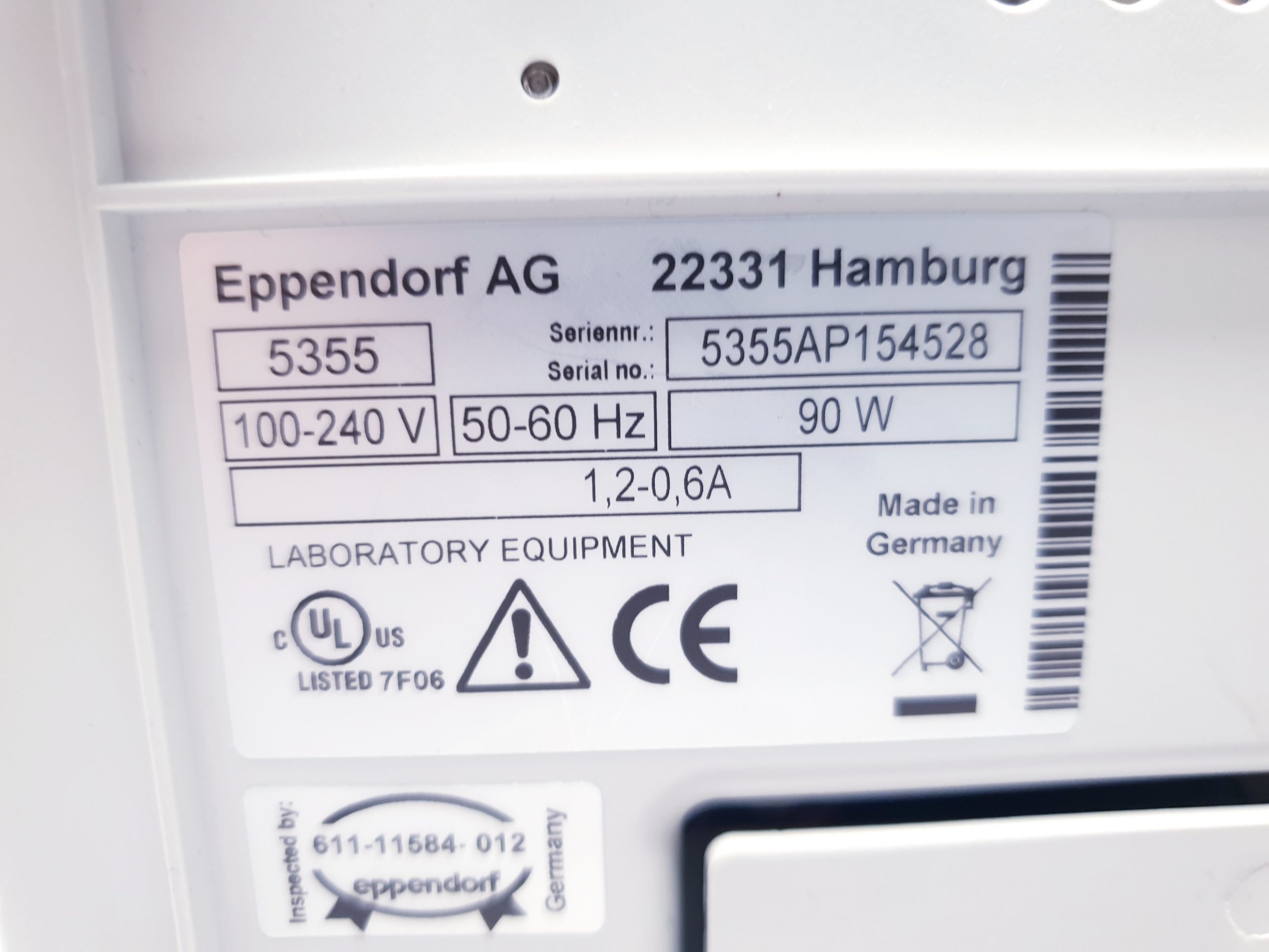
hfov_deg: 67.3
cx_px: 634
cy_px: 476
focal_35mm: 26
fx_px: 953
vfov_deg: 53.1
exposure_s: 1/50
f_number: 1.5
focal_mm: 4.3
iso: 64
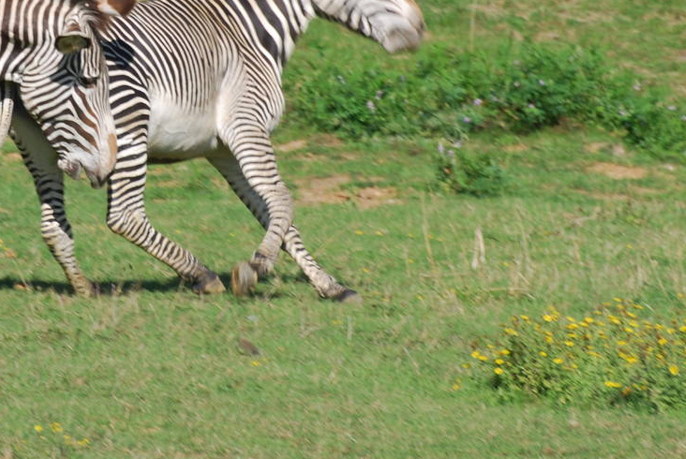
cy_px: 15
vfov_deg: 1.4
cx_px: 94
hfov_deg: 2.1
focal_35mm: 984
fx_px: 18773
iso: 100
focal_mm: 300
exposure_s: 1/250
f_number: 8
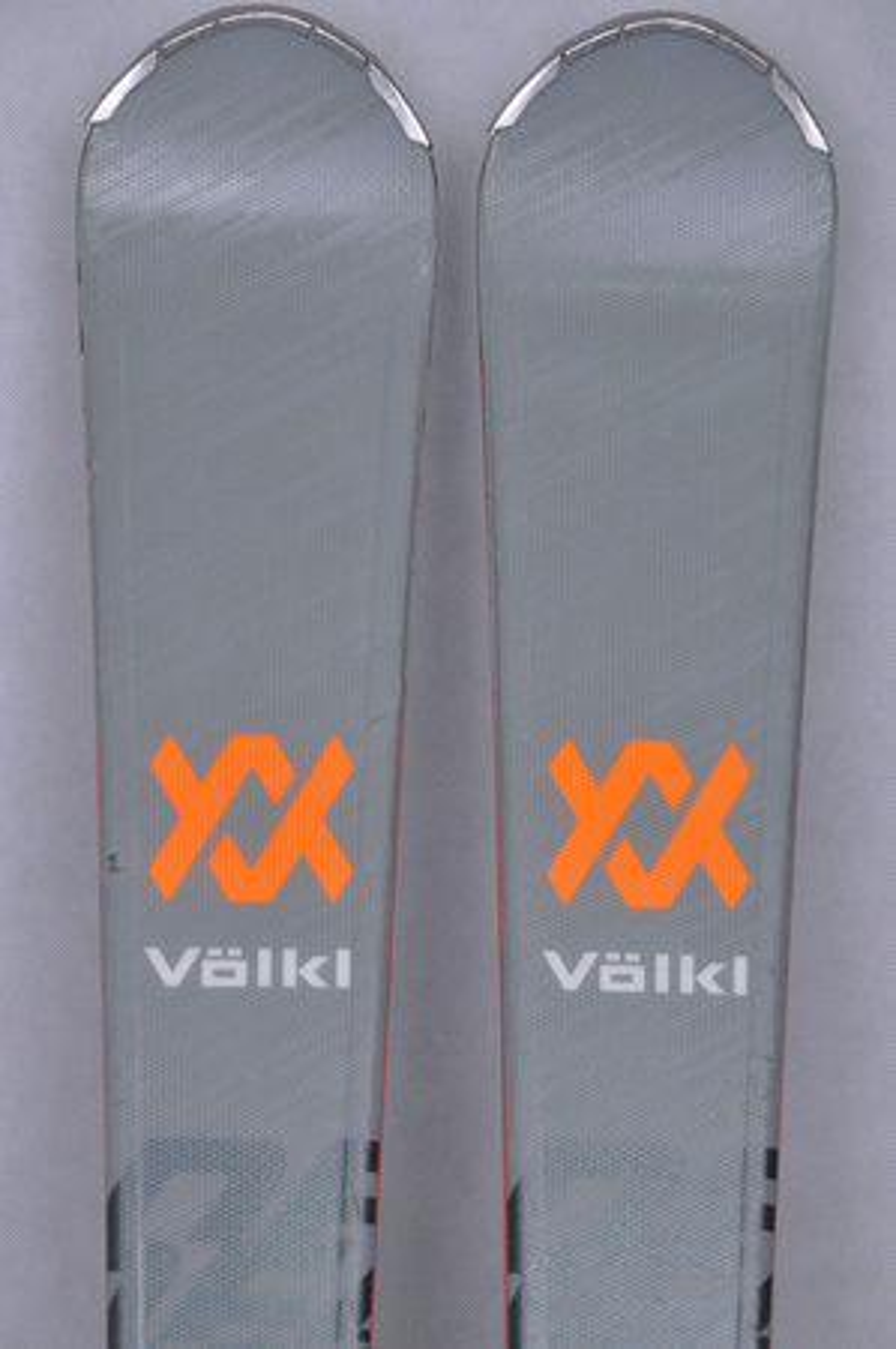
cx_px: 448
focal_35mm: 158
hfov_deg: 8.7
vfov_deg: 13.1
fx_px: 5893
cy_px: 674
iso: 3200
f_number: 9.5
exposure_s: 1/125
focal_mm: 105
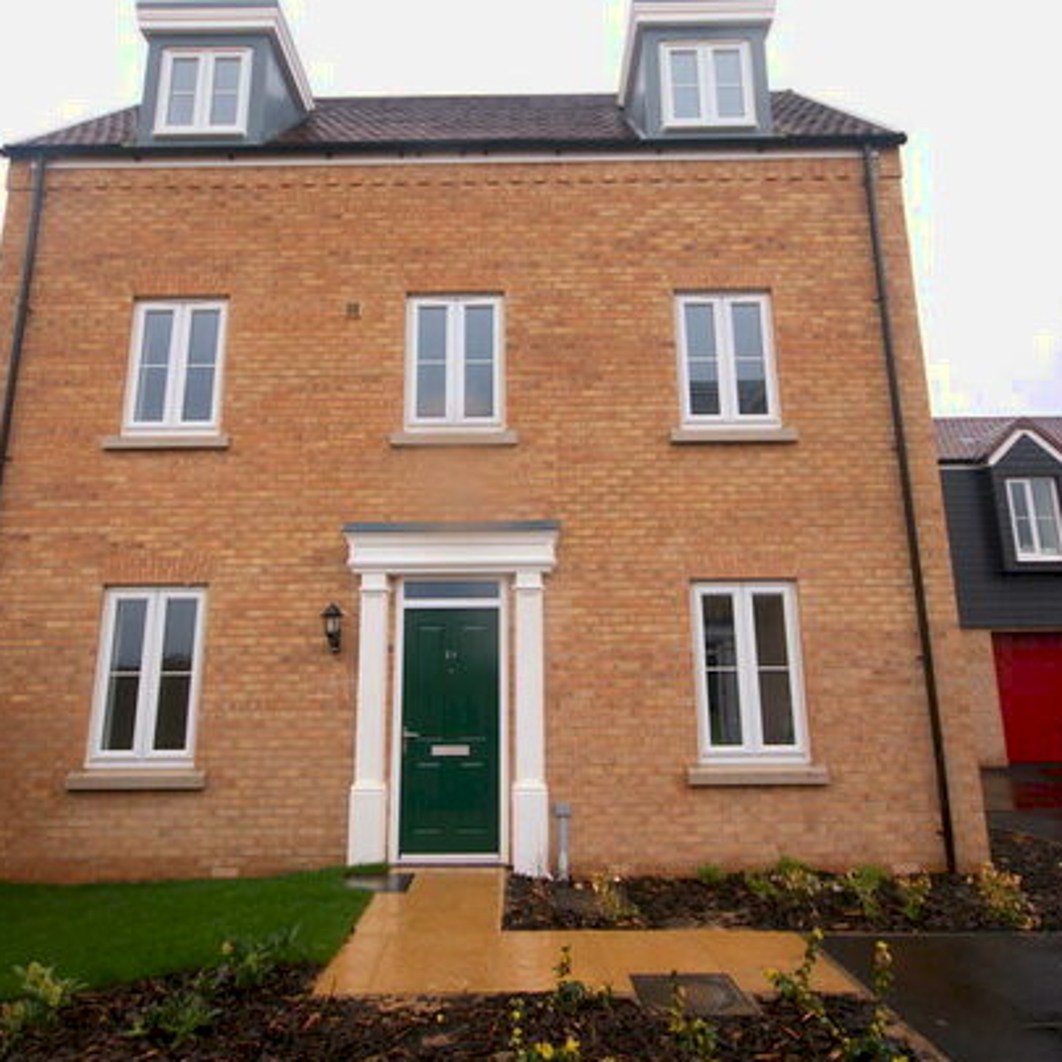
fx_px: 764
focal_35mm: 22
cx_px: 524
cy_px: 488
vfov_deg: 69.5
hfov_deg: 69.6
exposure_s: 1/40
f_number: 4.5
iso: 100
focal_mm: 10
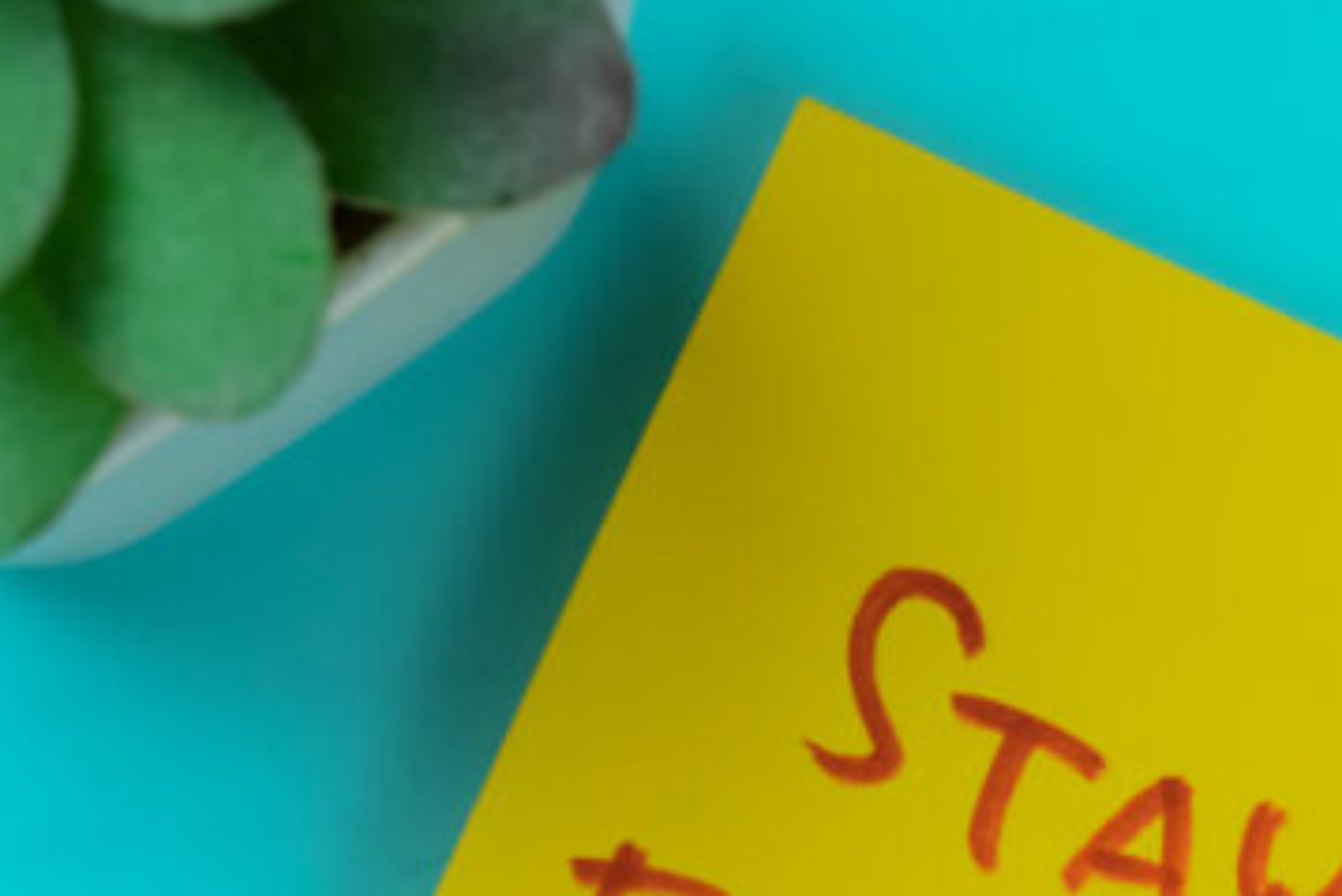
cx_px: 746
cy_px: 995
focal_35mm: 120
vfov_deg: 11.3
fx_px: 4475
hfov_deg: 17.1
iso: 800
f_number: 7.1
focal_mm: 28
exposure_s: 1/100
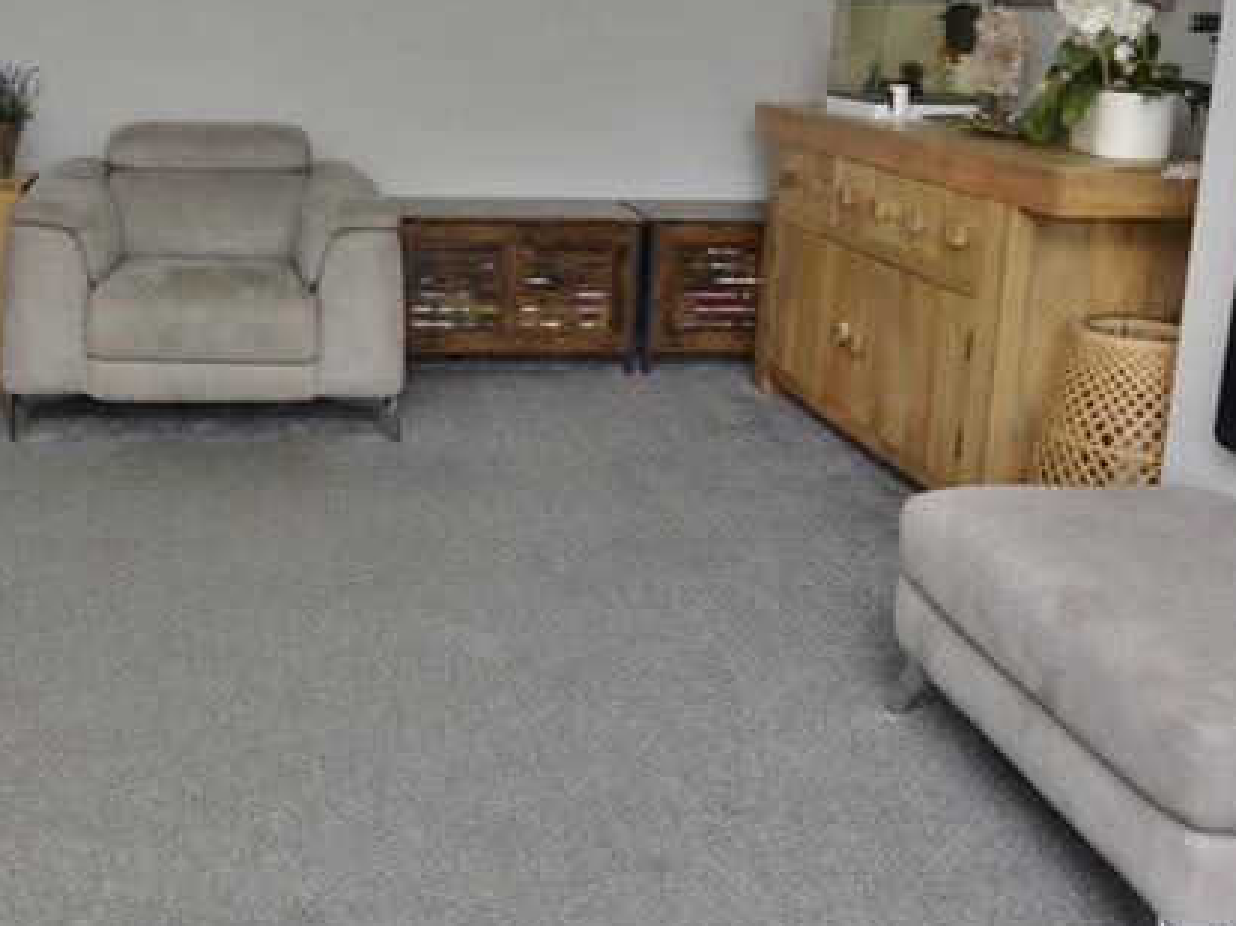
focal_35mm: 39
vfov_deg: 36.0
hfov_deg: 46.2
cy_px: 260
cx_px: 325
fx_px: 1398
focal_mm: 11
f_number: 5.6
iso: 400
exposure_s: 1/60
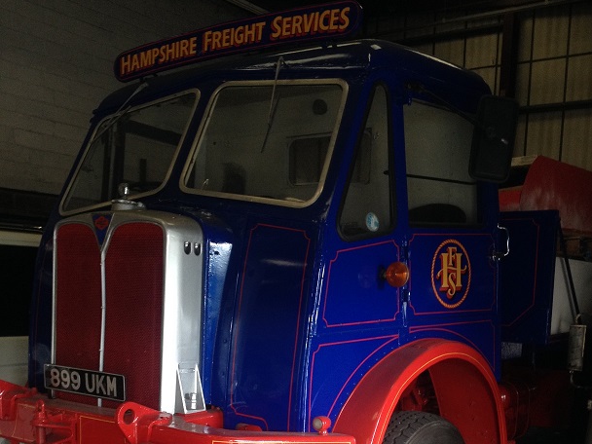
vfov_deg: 29.9
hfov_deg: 40.4
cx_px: 297
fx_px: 804
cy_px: 374
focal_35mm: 47
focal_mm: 4.28
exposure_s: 1/20
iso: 100
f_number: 2.4
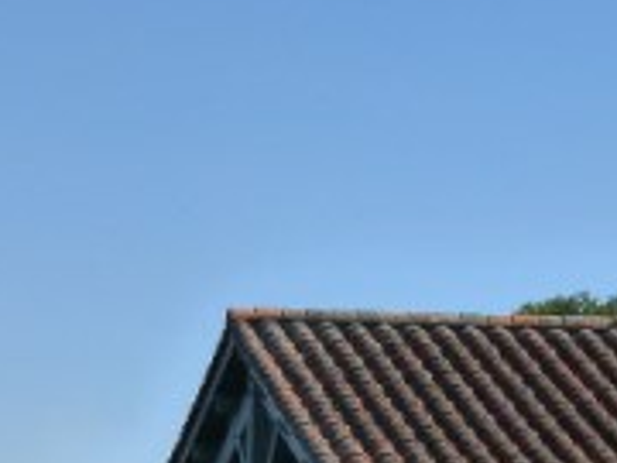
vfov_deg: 5.7
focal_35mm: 256
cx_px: -75
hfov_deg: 7.7
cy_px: 713
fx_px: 4563
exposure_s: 1/400
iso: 160
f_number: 6.3
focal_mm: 12.8
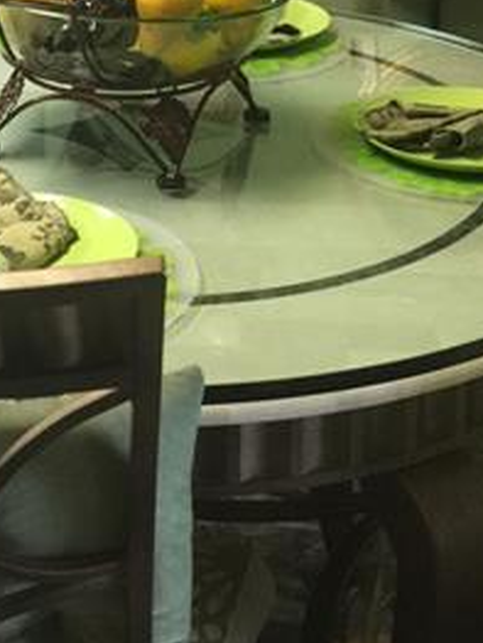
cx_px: 123
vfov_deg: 21.8
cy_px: -56
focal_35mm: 85
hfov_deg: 17.3
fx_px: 1579
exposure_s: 1/10
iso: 125
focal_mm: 4.15
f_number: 2.2
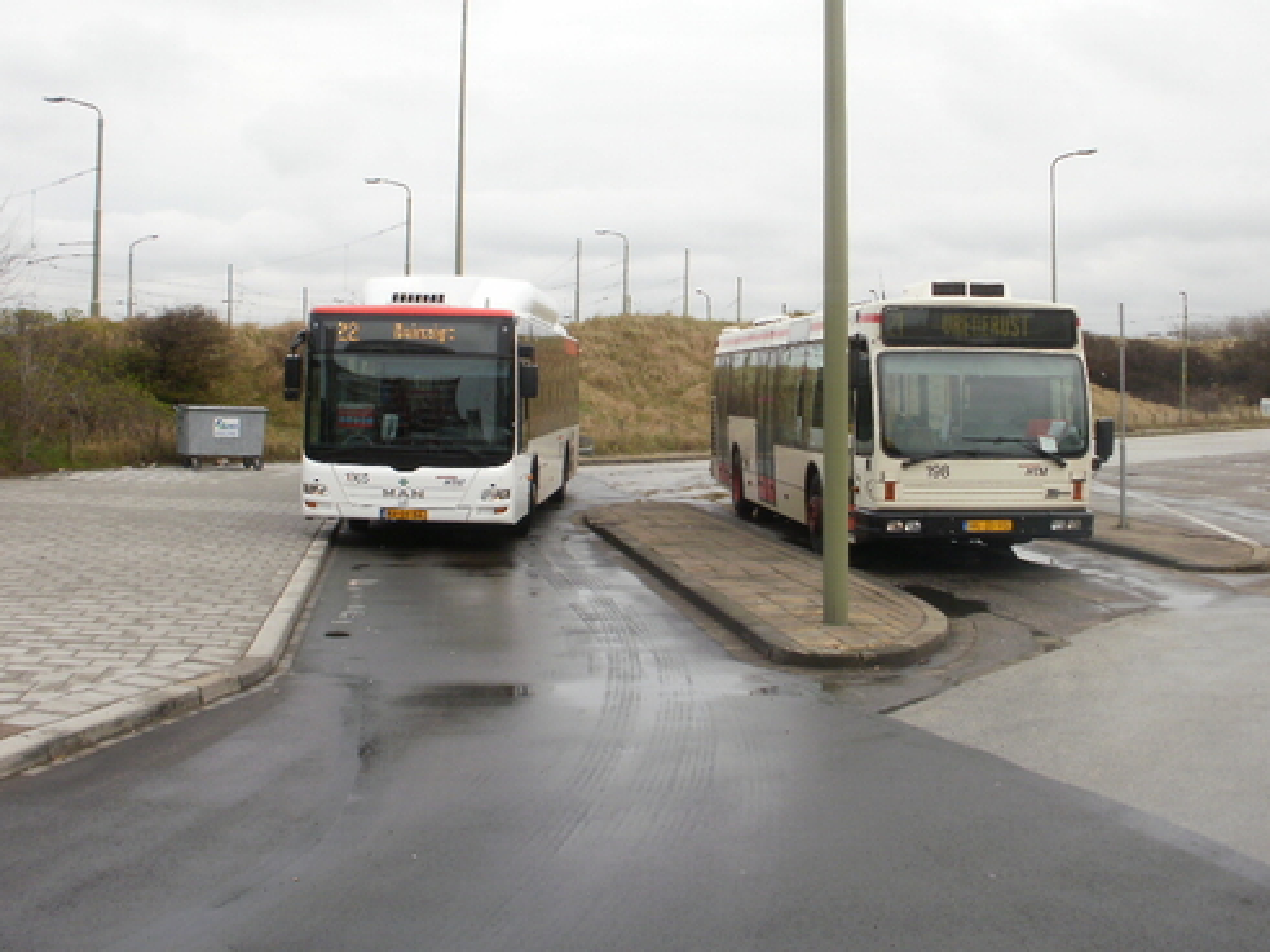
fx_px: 1614
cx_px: 714
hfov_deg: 42.9
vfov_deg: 32.8
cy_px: 427
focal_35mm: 44
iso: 100
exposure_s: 1/250
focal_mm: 6.3
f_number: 5.6
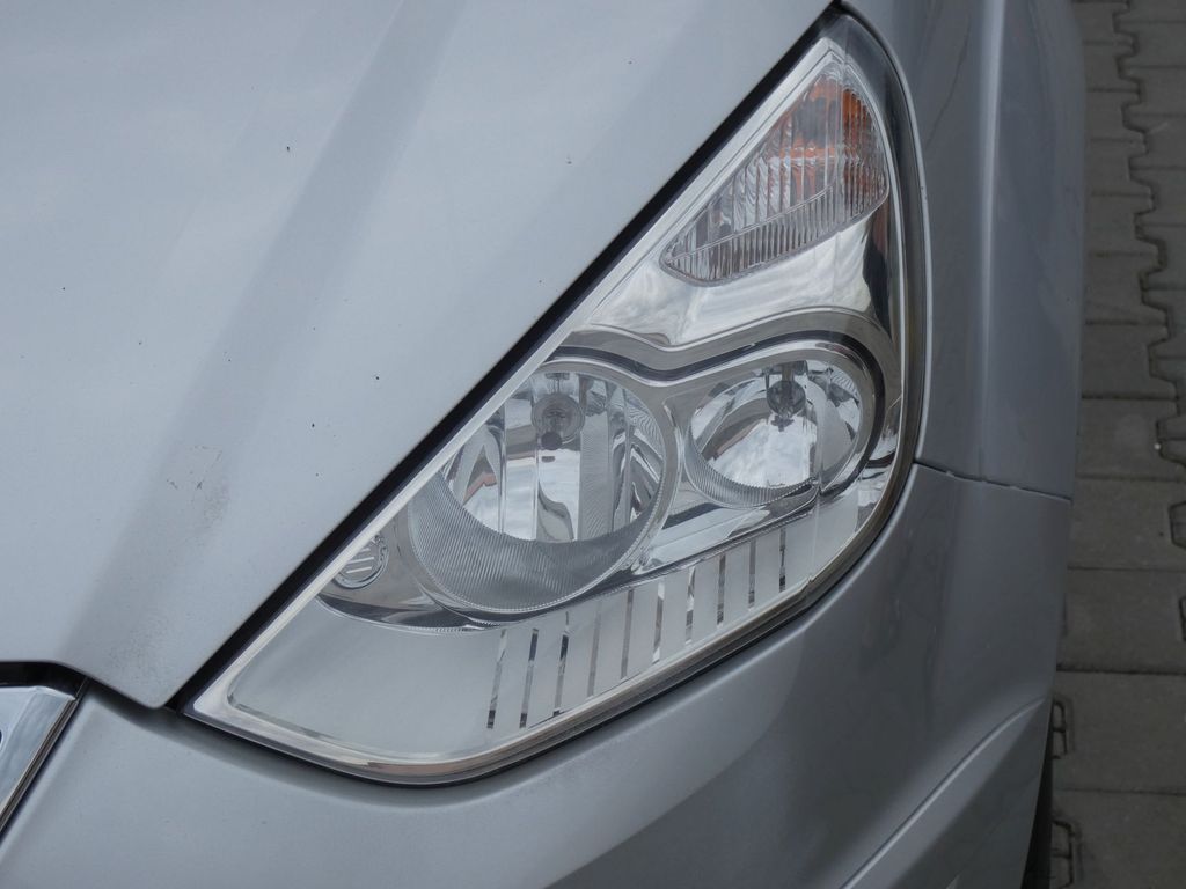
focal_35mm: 83
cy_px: 444
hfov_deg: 23.6
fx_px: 2844
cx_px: 593
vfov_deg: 17.8
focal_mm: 14.8
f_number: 4.5
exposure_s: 1/640
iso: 80
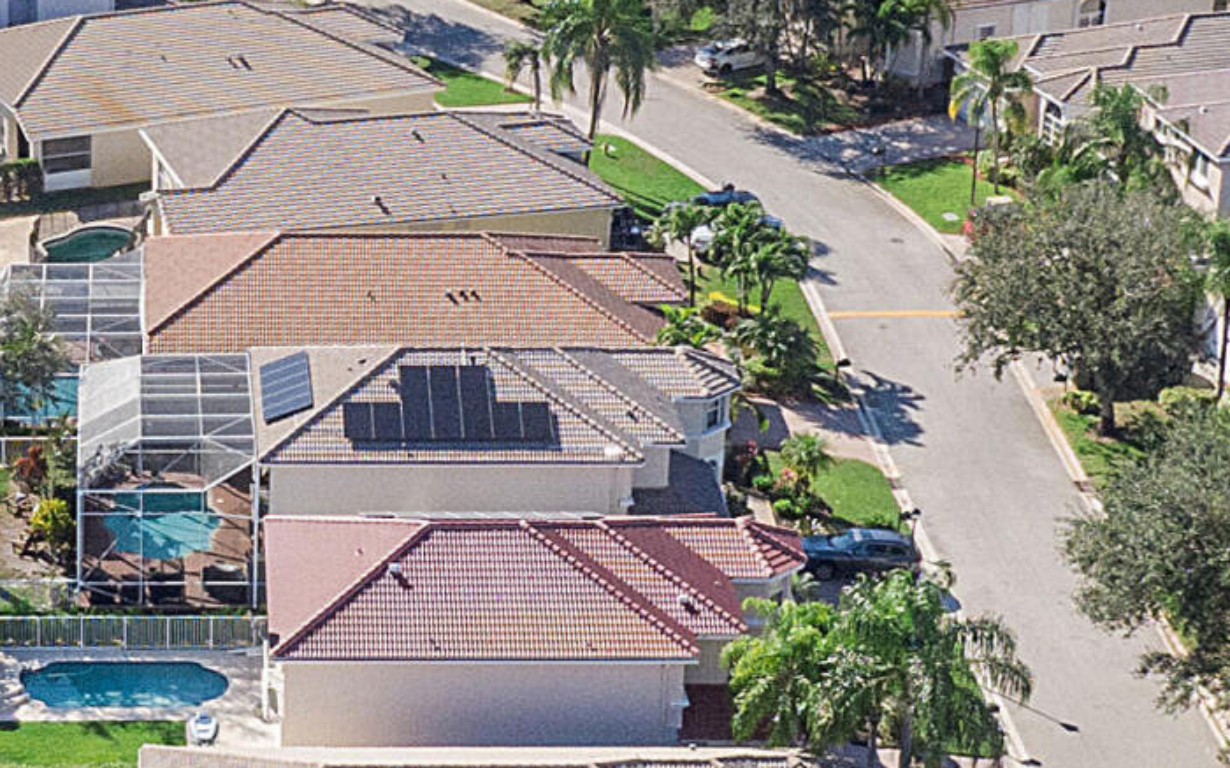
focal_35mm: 109
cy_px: 279
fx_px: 3653
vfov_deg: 12.0
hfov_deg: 18.9
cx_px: 174
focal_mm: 4.39
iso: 100
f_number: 2.8
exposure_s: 1/1000
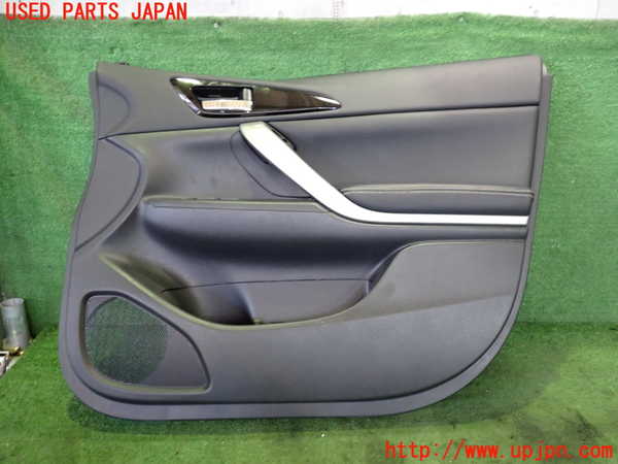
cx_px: 309
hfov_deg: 60.0
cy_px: 232
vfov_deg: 46.8
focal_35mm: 30
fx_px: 536
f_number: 2.3
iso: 800
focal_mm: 5.4
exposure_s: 1/40
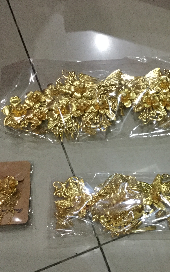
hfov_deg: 23.5
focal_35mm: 53
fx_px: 393
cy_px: 158
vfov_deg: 38.1
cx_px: 164
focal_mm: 3.3
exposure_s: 1/17
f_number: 2.4
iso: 250
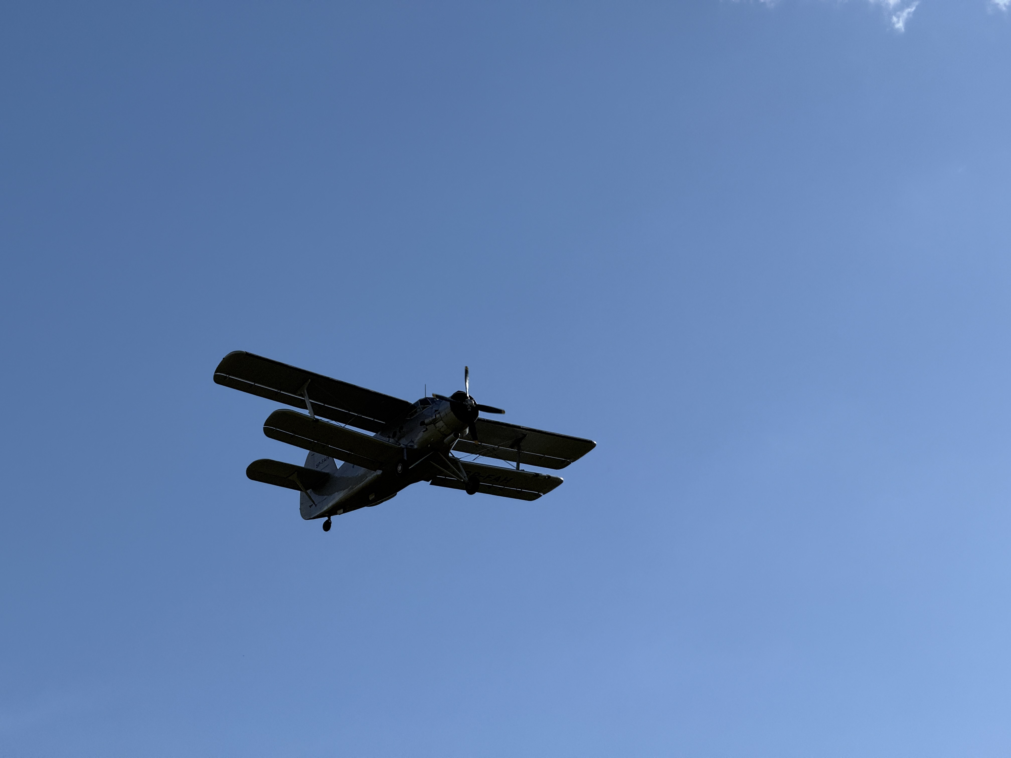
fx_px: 3505
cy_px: 379
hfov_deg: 16.4
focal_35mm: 120
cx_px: 506
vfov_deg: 12.3
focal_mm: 15.66
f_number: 2.8
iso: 50
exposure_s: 1/2817
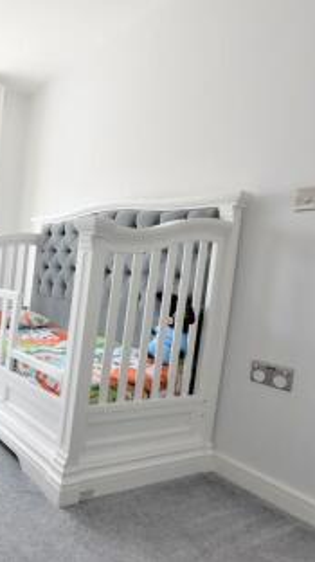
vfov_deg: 76.4
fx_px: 357
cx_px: -31
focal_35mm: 24
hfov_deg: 39.2
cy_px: 280
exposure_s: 1/250
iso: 360
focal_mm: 10
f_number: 5.6
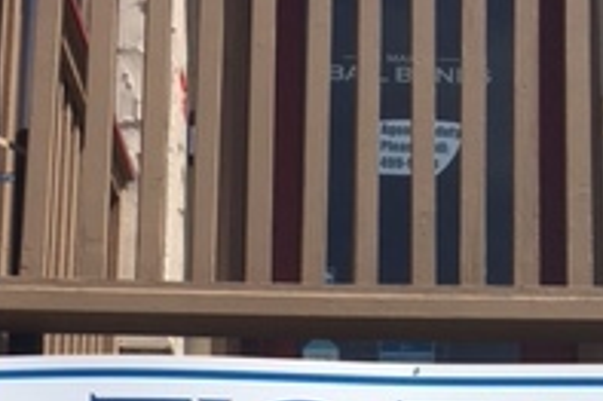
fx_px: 1640
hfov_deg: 20.7
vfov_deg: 13.1
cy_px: 628
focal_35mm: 98
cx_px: 456
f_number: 2.2
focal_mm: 4.15
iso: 25
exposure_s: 1/2079
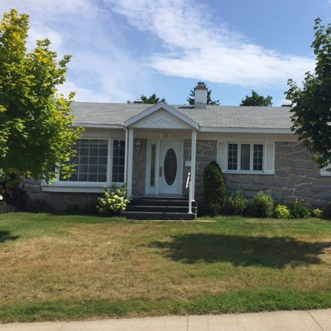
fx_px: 379
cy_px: 168
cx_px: 208
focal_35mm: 35
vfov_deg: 47.2
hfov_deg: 46.8
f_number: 2.2
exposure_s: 1/2475
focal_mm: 4.15
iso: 32
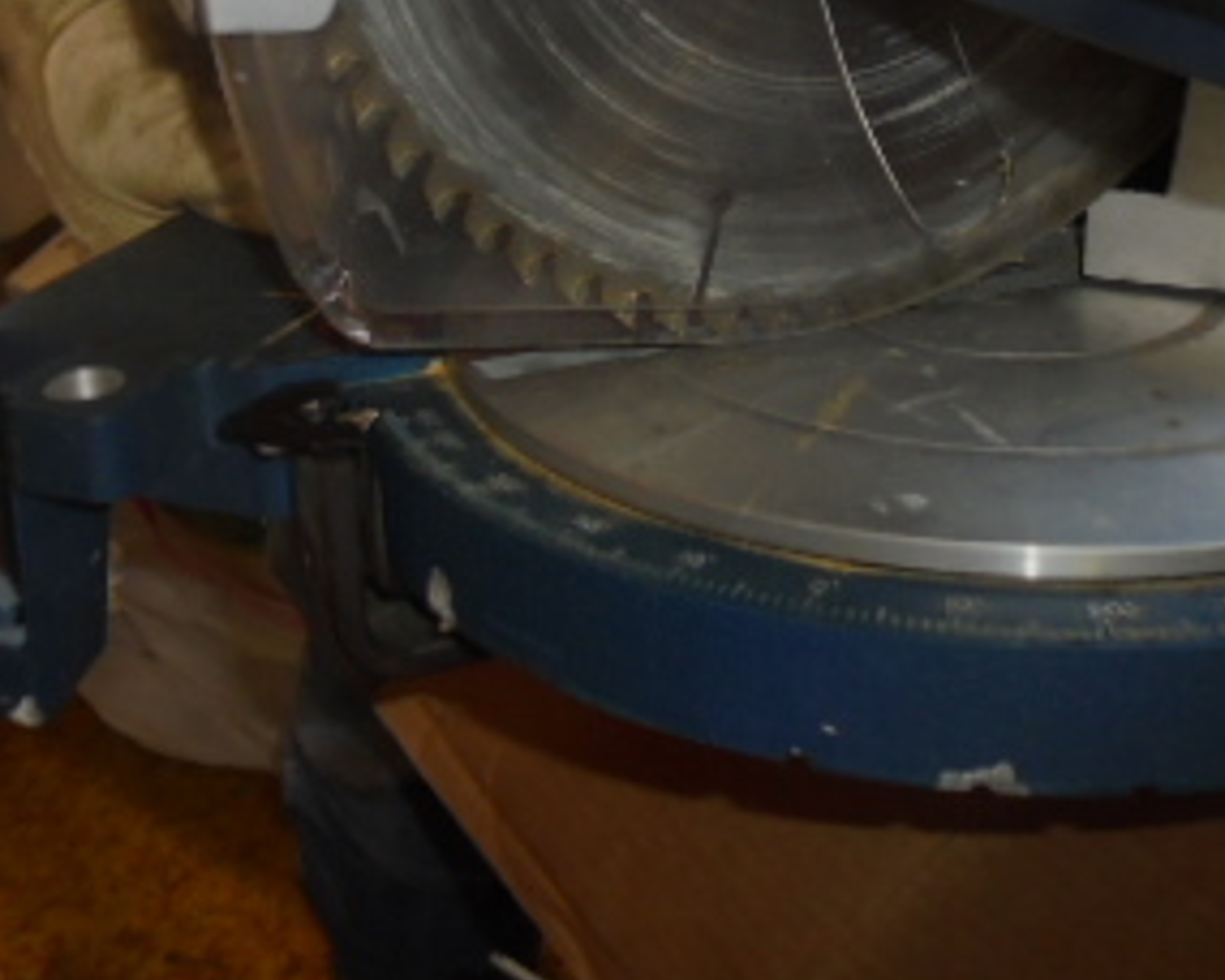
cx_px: 714
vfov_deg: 26.3
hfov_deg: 32.9
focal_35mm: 57
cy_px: 228
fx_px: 2067
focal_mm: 4.6
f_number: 3.5
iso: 200
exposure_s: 1/30
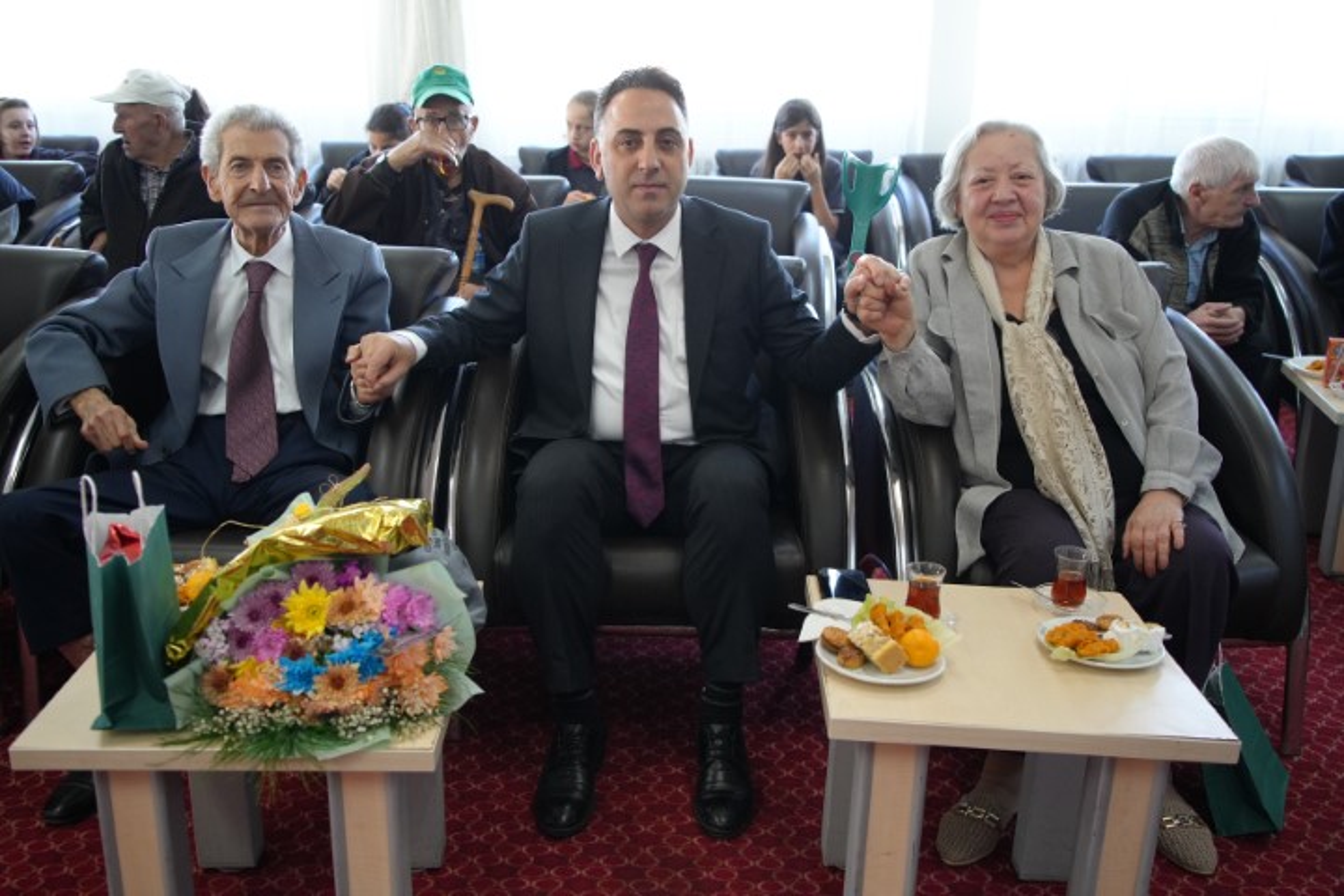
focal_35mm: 34
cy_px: 448
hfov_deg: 55.8
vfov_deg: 38.9
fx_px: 1269
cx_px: 672
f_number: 4
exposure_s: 1/160
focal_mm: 34
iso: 2500
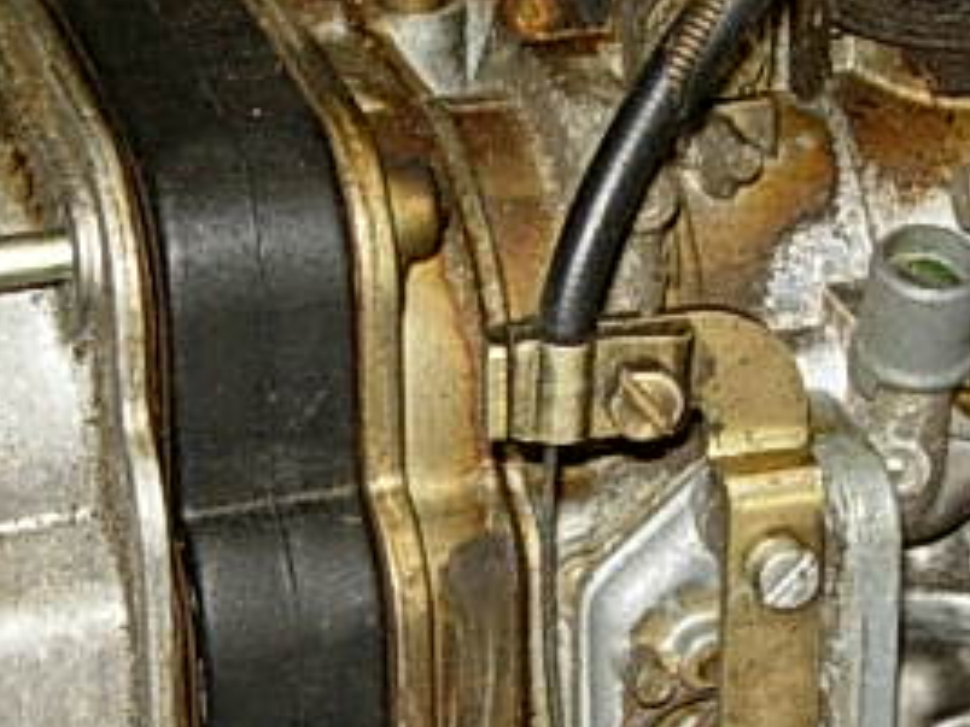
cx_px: 738
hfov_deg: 13.6
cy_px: 543
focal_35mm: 145
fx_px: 4063
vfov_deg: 10.2
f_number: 2.8
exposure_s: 1/64
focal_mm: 7.8
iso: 100
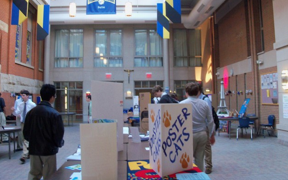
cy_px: 78
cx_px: 143
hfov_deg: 51.5
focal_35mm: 38
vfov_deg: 33.6
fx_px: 298
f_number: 3
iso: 125
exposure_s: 1/30
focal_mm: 6.3
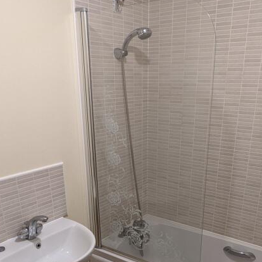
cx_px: 143
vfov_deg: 45.1
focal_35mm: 35
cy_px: 205
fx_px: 300
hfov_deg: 47.2
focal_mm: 2.22
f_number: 2.2
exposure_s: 1/26.5
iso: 192
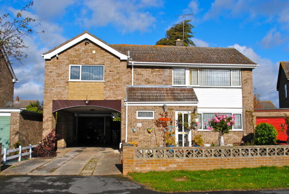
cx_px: 144
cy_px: 97
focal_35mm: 36
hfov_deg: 53.1
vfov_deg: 37.0
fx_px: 289
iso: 100
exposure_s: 1/320
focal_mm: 24
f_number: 9
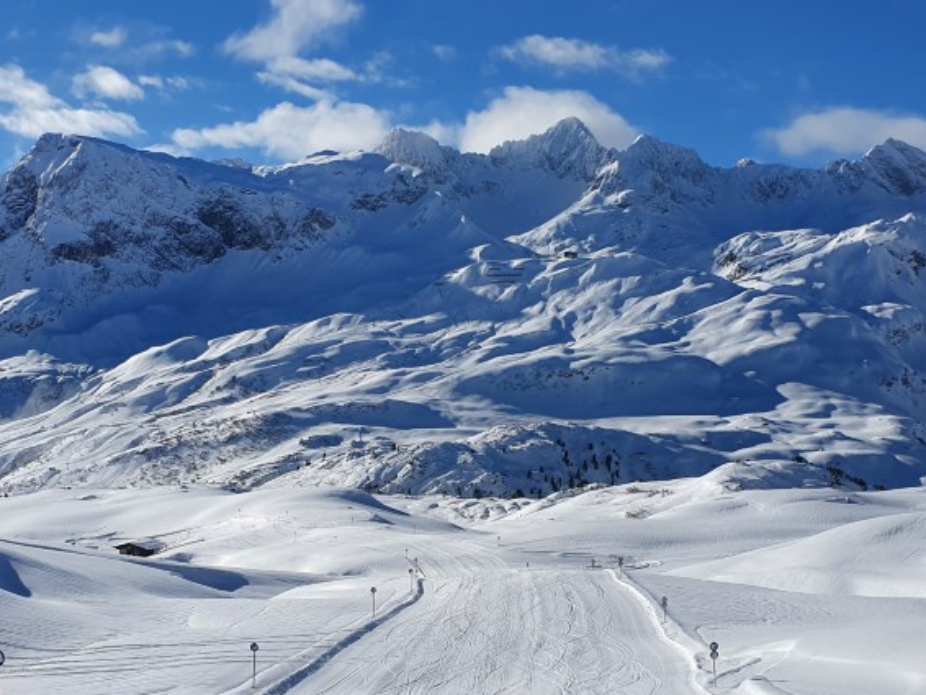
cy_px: 456
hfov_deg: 40.4
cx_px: 452
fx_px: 1258
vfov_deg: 30.7
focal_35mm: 47
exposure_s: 1/4288
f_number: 2.4
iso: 50
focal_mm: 4.32
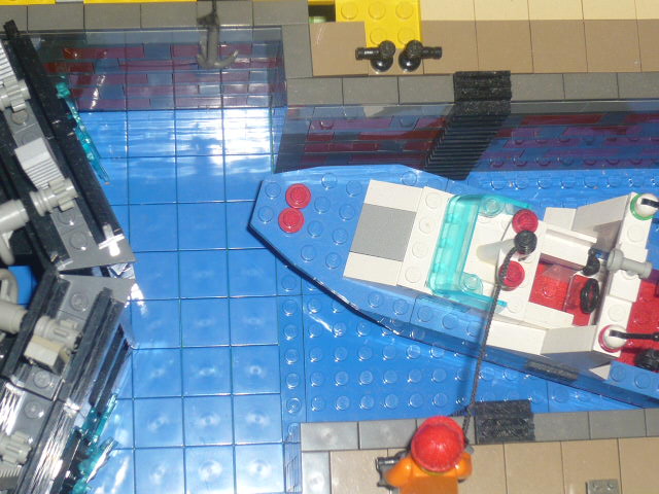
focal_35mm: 75
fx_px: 1428
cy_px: 247
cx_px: 330
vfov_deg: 19.6
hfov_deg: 26.0
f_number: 3.7
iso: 100
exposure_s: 1/40
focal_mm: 7.9
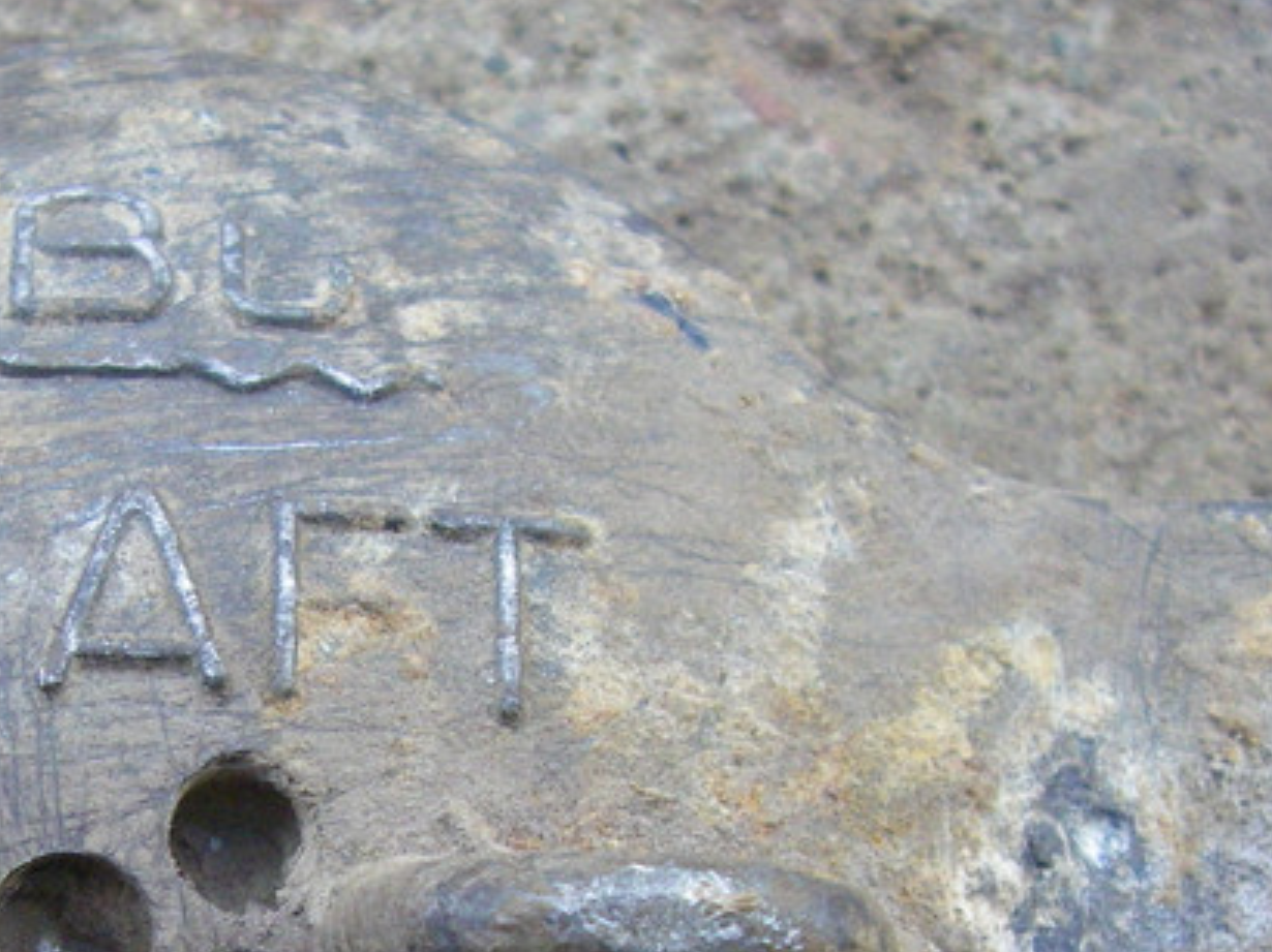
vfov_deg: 14.7
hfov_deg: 19.6
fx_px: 3636
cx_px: 209
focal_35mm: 99
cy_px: 912
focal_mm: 6.3
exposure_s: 1/50
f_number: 3.3
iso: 250
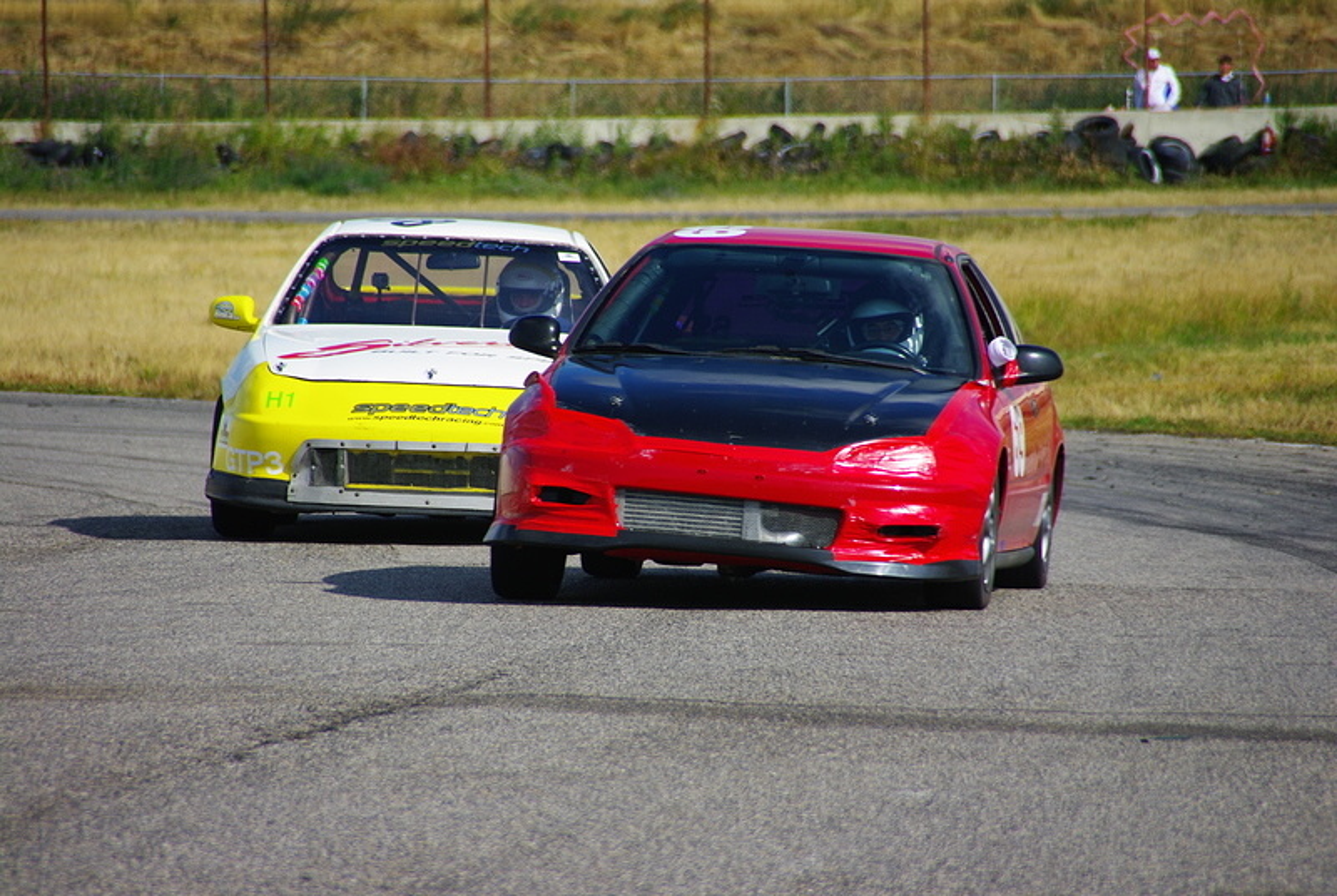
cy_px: 448
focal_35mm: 375
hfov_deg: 5.5
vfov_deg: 3.7
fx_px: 13947
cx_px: 668
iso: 100
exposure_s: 1/400
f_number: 7.1
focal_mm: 250
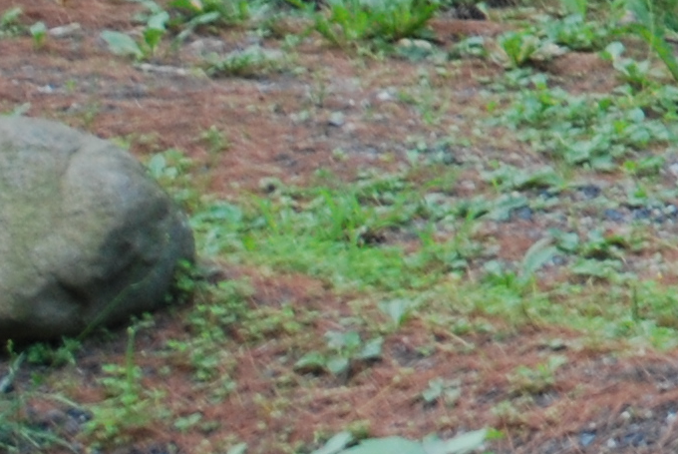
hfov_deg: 6.4
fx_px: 5634
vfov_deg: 4.5
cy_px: -737
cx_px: 1902
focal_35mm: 299
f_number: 5.3
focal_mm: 35
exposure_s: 1/30
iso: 250
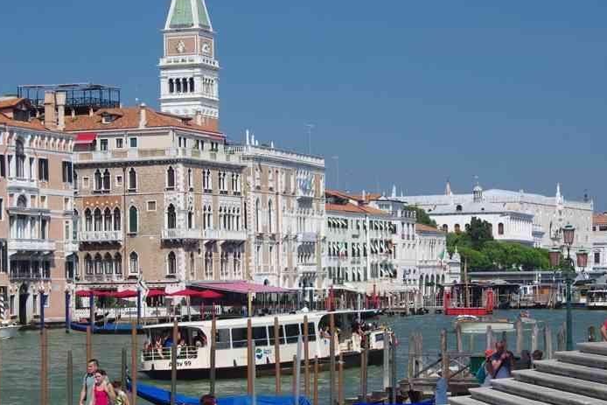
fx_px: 1821
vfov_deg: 12.7
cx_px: 272
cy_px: 263
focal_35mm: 108
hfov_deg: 18.9
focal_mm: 50
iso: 200
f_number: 11
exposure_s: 1/125
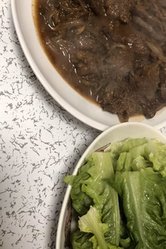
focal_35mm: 35
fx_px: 242
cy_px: 105
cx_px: 99
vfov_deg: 54.2
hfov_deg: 37.7
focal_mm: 3.99
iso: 40
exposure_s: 1/16
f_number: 1.8
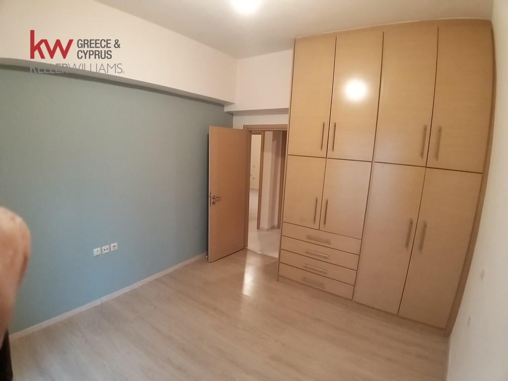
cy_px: 190
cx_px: 254
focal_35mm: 18
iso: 250
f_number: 2.4
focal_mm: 1.87
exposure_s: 1/25
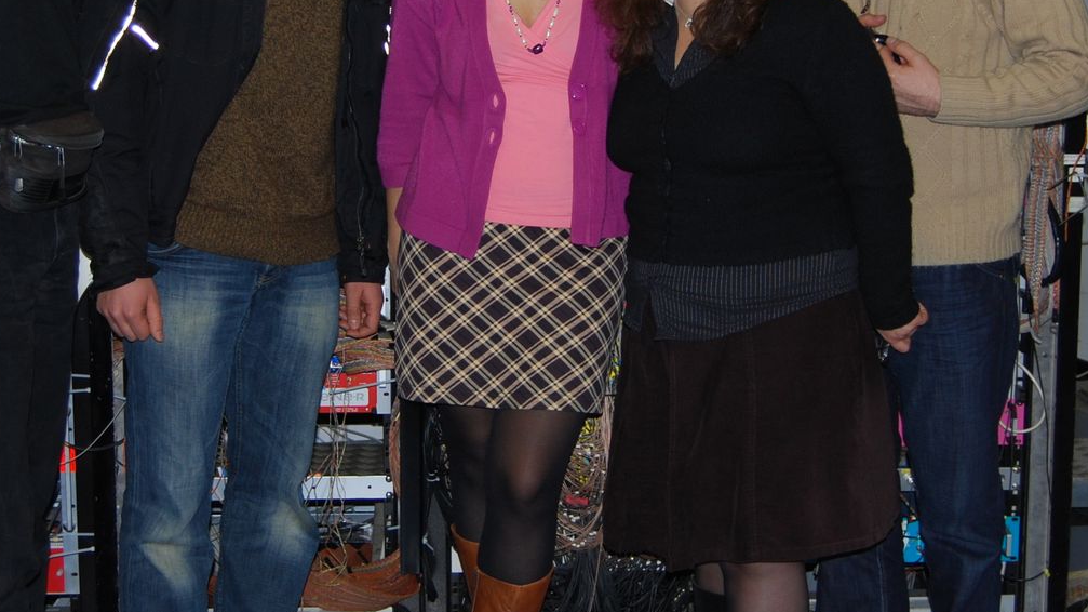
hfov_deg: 28.2
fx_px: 2163
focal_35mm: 75
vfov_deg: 16.0
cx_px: 442
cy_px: 175
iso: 200
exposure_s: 1/60
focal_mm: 24
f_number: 4
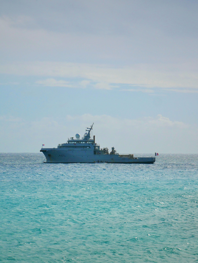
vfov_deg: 16.4
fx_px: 914
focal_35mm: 120
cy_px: 132
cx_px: 99
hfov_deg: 12.4
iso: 200
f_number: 11
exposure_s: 1/800
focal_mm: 60
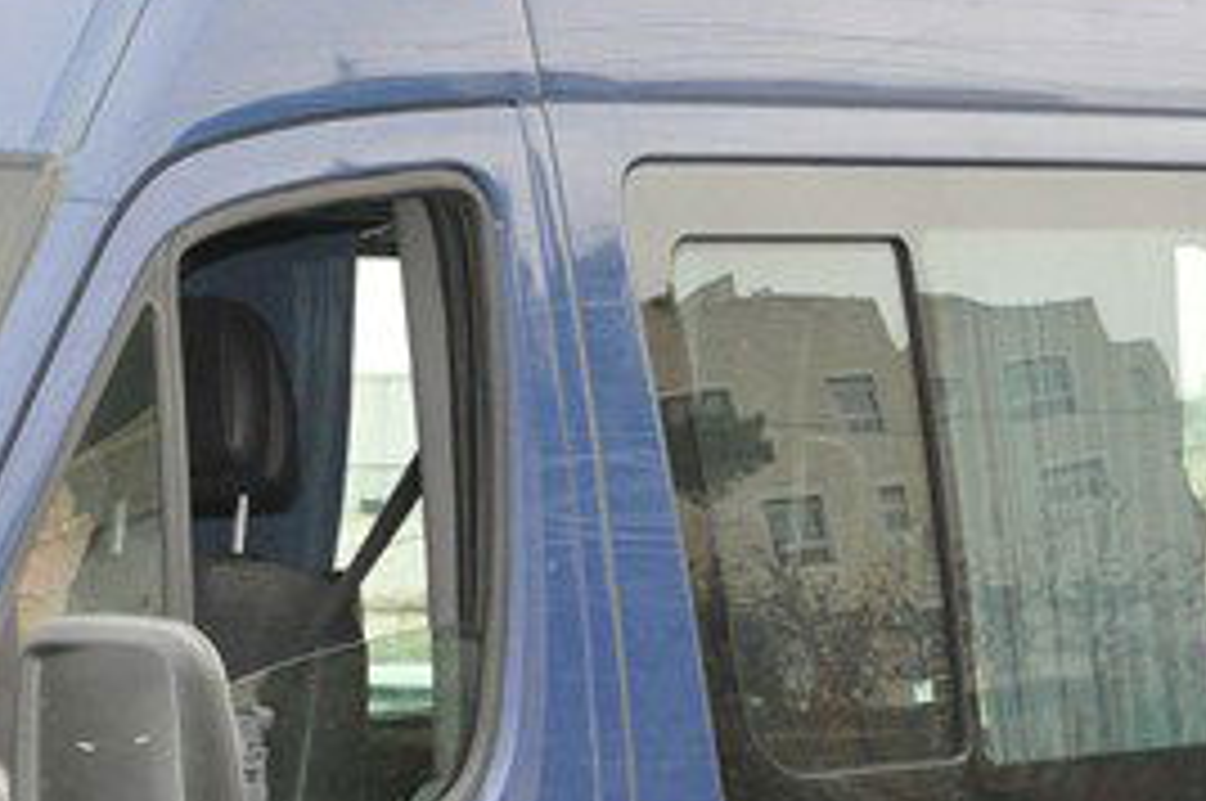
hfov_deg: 8.3
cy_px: 1132
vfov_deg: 5.5
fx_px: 8247
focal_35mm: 246
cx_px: 171
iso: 2000
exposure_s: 1/200
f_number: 9
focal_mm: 55
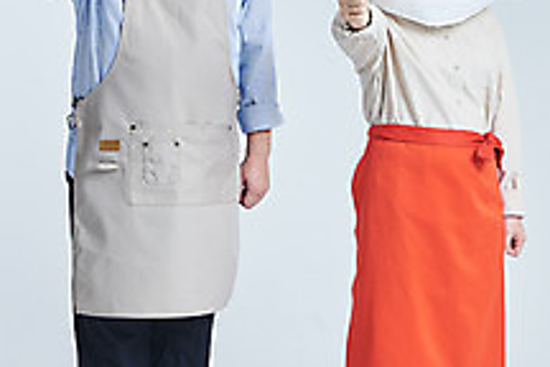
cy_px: 107
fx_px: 2032
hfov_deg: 15.4
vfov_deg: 10.3
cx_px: 169
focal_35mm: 133
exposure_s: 1/125
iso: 100
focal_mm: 48
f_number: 14
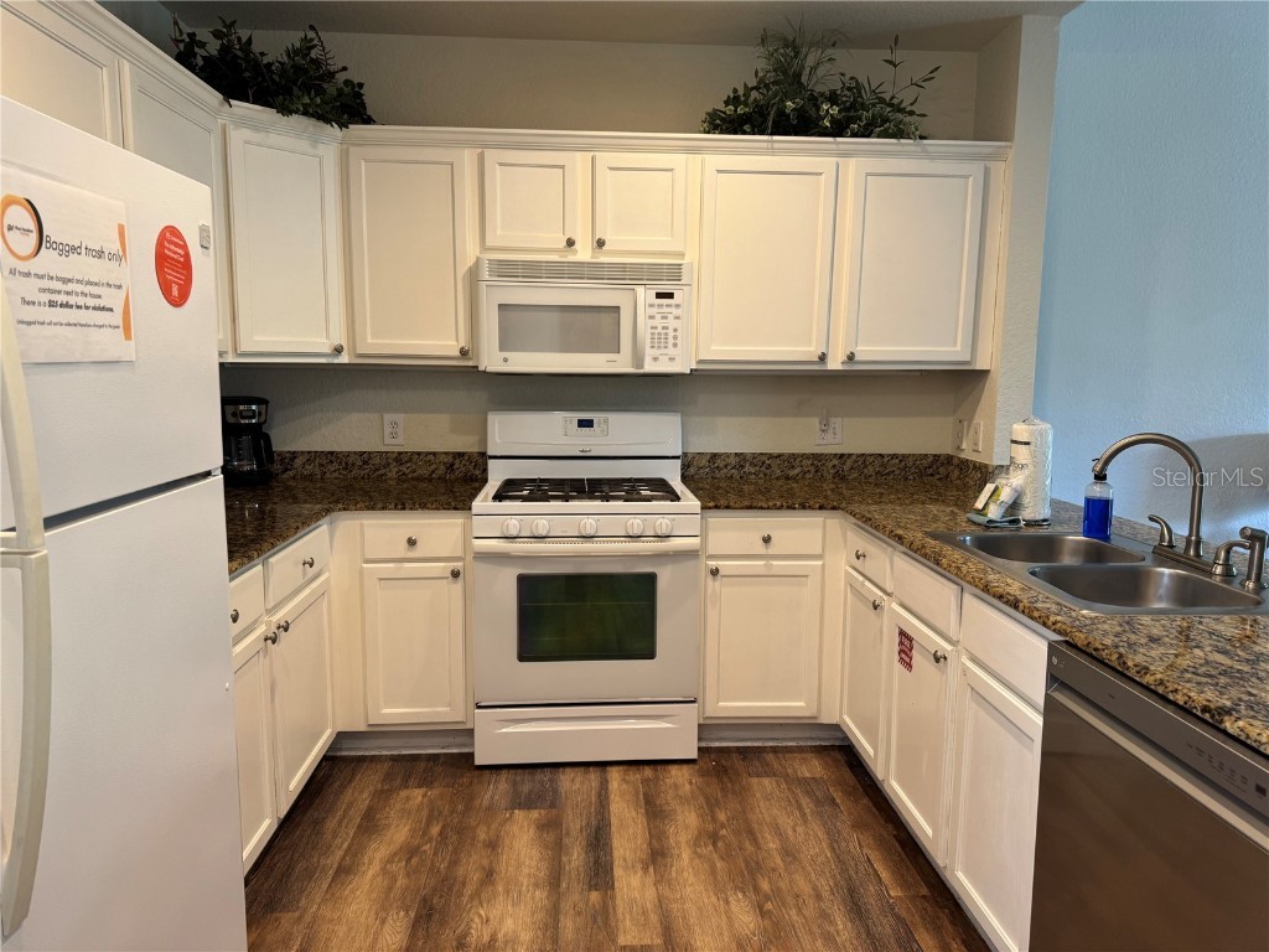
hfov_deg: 71.6
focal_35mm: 24
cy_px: 476
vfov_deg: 56.8
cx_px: 634
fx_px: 880
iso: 125
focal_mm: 6.76
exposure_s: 1/60
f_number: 1.78
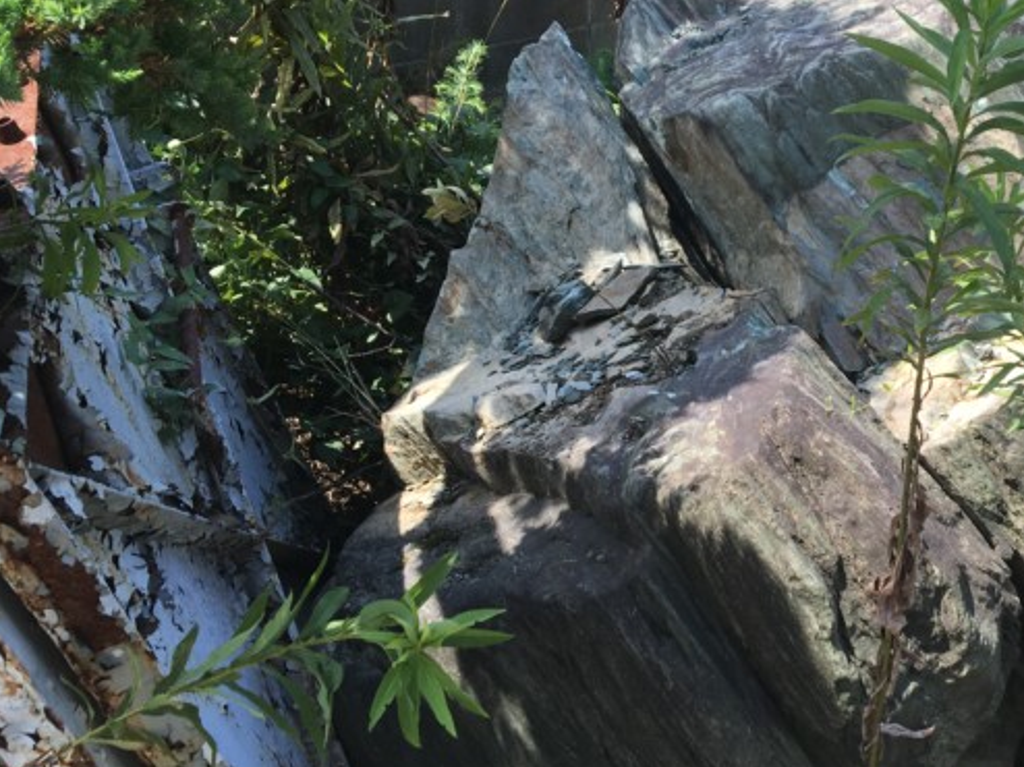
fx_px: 1390
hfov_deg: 38.8
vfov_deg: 30.8
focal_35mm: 47
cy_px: 354
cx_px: 825
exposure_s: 1/478
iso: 25
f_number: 2.2
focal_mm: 4.15
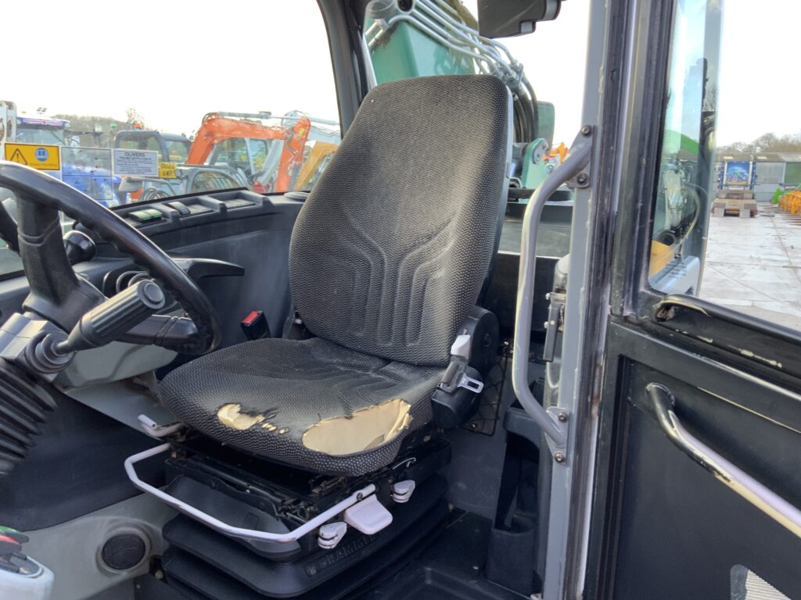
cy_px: 300
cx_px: 400
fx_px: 671
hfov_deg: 61.7
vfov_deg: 48.2
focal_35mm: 29
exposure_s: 1/122
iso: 40
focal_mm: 3
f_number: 1.8
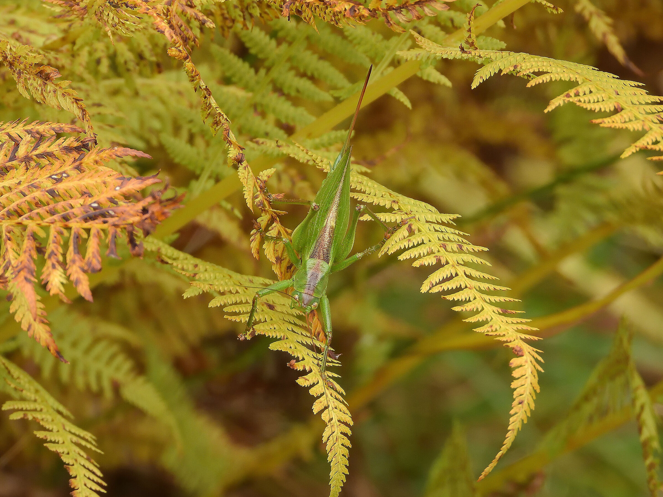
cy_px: 248
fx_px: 7661
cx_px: 332
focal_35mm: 400
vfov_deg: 3.7
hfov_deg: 5.0
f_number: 5
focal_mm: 71.9
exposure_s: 1/125
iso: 250
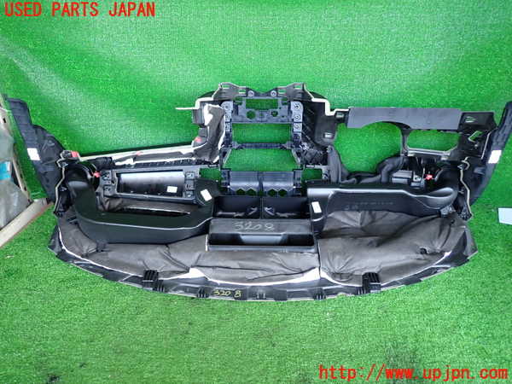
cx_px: 256
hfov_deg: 69.4
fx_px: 370
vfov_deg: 54.9
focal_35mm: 25
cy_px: 192
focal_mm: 4.5
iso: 200
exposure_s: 1/40
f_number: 2
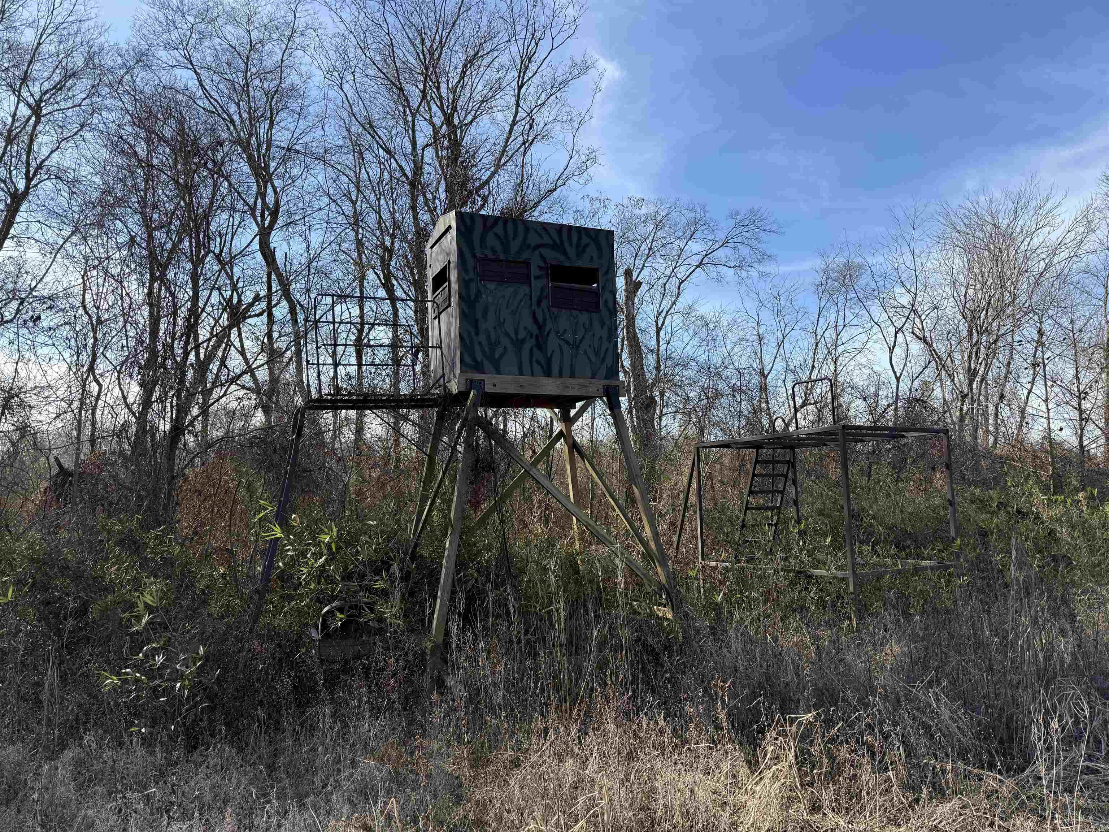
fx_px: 769
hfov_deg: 71.6
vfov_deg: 56.8
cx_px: 554
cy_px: 416
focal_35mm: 24
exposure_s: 1/2703
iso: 80
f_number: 1.78
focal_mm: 6.76
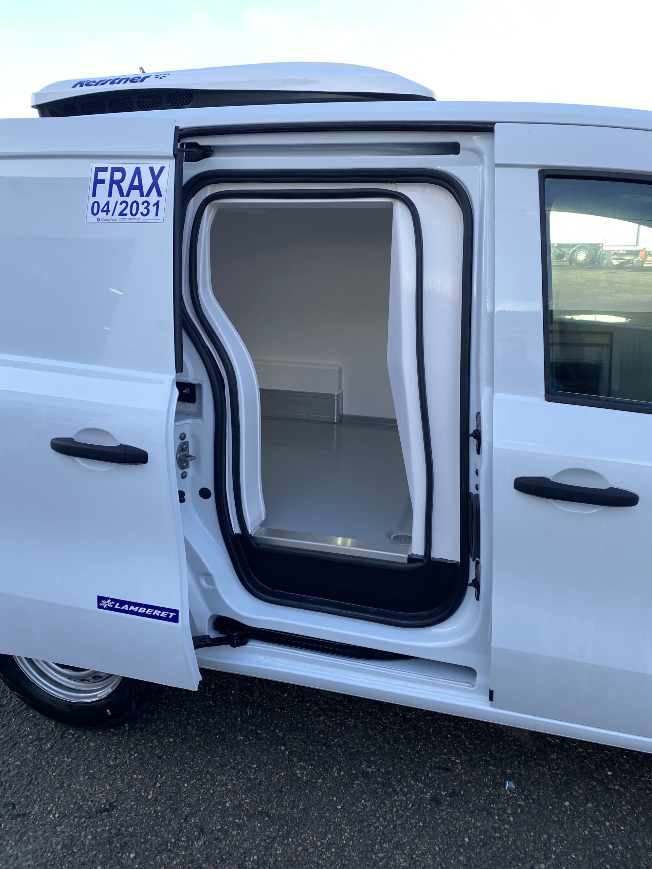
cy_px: 434
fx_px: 653
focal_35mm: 26
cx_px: 326
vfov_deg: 67.3
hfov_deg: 53.1
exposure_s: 1/415
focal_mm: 4.25
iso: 32
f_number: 1.8
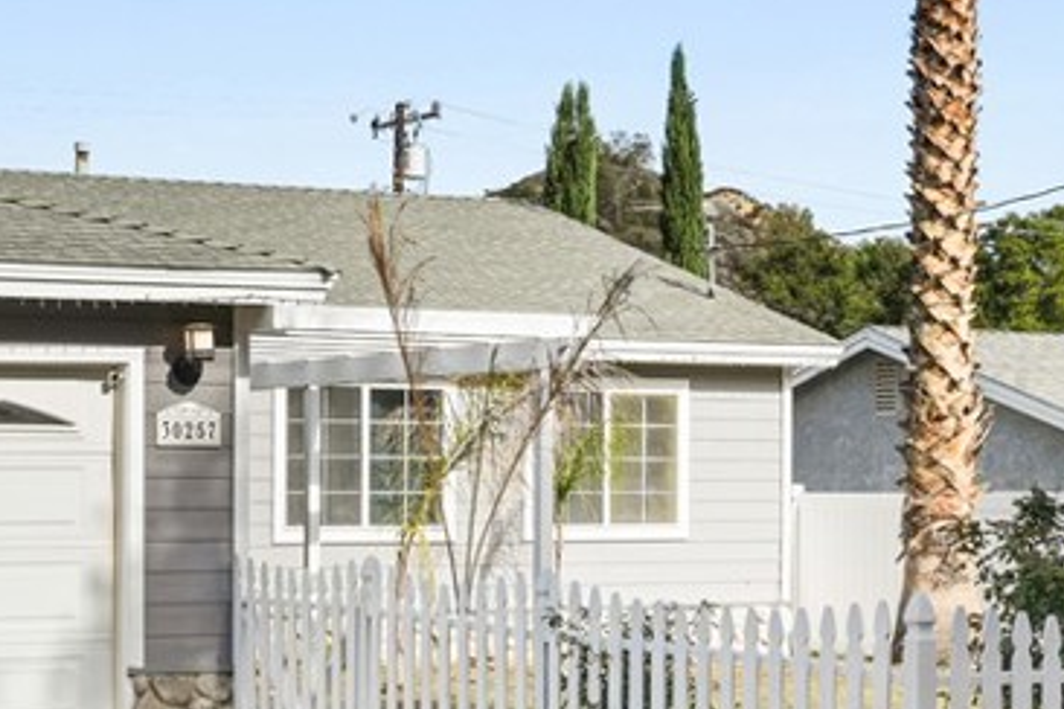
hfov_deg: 23.6
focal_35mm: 85
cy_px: 507
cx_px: 308
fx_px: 2524
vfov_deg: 15.9
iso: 800
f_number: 8
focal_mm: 30.5
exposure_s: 1/640
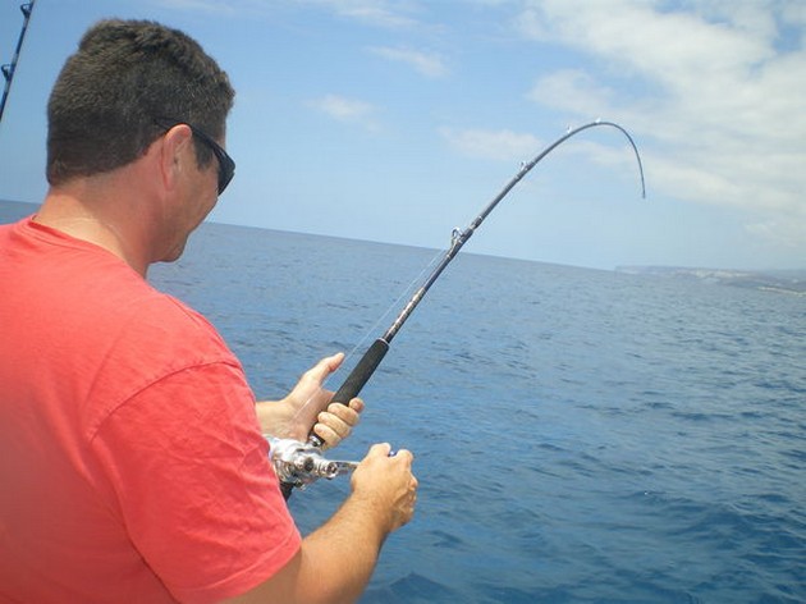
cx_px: 403
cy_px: 302
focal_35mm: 36
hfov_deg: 51.4
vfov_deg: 39.6
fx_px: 838
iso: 50
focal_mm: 6.3
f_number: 4.6
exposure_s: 1/500
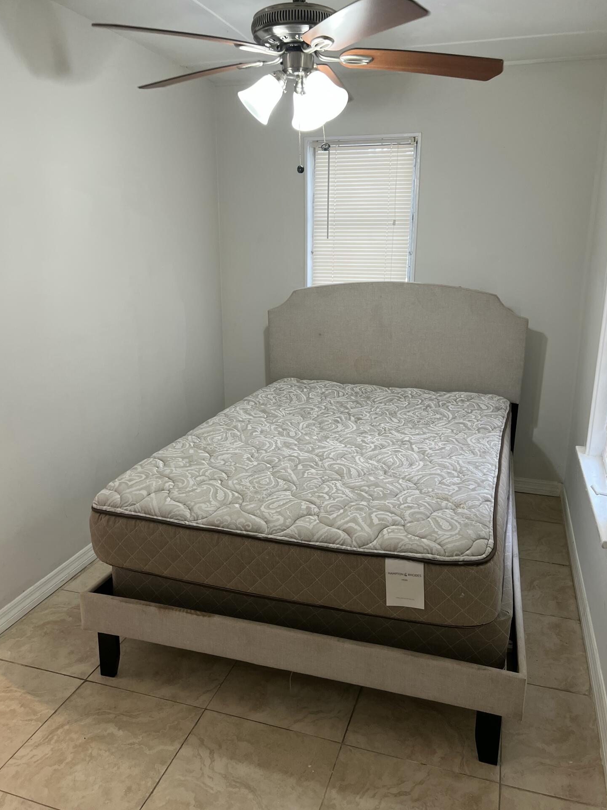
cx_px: 309
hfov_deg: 51.3
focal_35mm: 27
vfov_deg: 65.3
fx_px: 631
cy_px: 400
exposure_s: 1/120
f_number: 1.5
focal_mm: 5.7
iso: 125
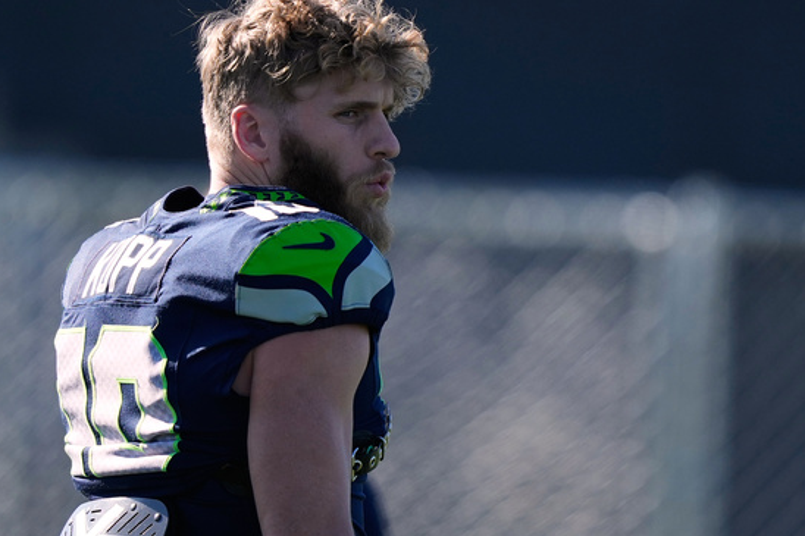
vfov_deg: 1.2
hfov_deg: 1.8
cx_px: 391
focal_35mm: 1122
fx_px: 25080
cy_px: 208
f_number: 2.8
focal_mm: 400
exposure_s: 1/4000
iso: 400
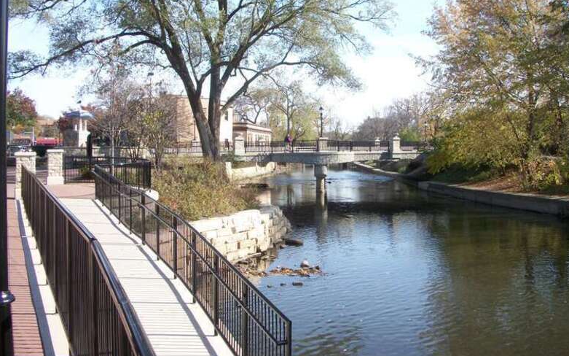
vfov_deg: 33.6
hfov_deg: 51.5
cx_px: 281
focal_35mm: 38
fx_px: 589
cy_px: 182
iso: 80
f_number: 3.1
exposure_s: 1/500
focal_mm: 6.3
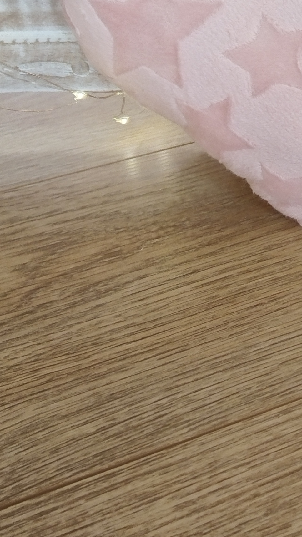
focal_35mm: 66
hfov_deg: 17.7
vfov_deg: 31.7
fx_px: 939
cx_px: 321
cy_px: 196
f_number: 1.9
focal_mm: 4.95
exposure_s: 1/100
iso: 1940
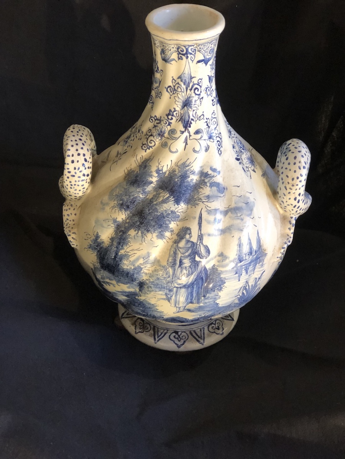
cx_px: 172
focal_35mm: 57
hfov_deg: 25.7
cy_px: 230
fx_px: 757
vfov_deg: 33.8
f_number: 2.8
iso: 400
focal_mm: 6.6
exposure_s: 1/50
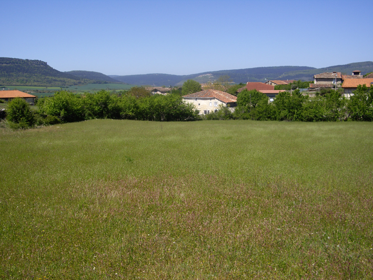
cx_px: 186
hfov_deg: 41.3
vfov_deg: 31.5
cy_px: 140
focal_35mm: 46
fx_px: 495
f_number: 8.8
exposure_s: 1/125
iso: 64
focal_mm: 9.6
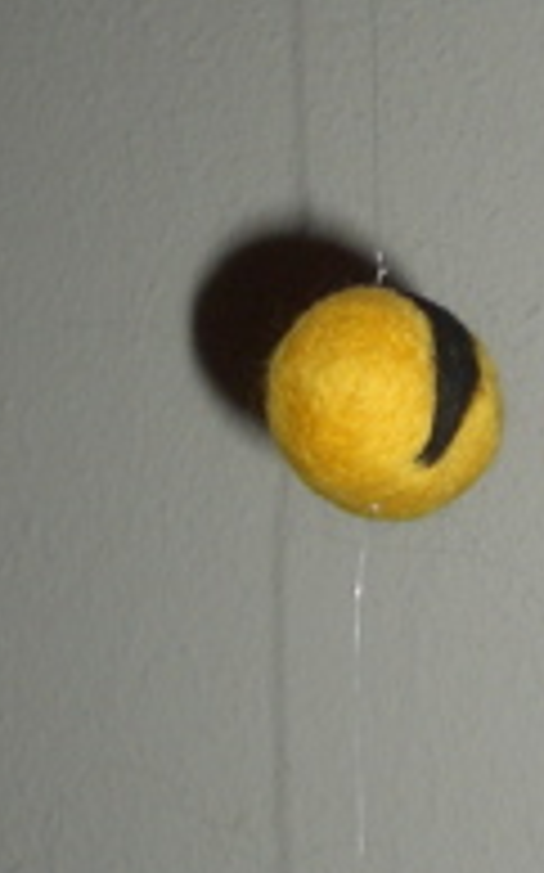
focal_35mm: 102
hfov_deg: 12.6
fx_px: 2423
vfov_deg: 20.4
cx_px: 591
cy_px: 403
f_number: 4.3
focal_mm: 5.8
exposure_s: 1/40
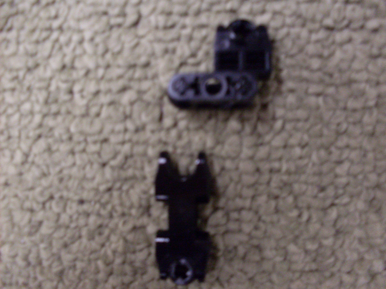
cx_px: 193
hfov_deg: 49.0
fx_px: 424
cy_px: 144
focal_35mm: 38
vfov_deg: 37.7
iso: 200
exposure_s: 1/8
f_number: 2.8
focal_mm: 6.3
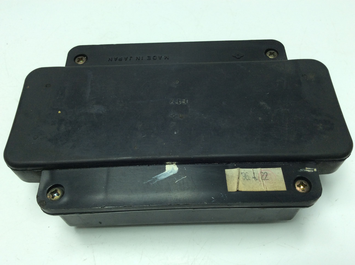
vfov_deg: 44.1
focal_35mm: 32
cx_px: 178
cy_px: 132
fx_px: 328
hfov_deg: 56.9
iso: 32
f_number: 2.4
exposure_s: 1/301
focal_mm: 3.3
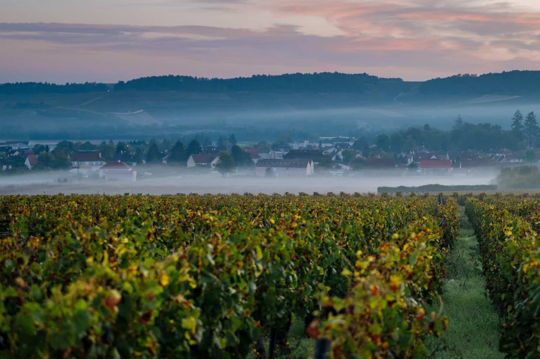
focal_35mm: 83
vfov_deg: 16.4
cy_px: 115
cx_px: 355
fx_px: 1244
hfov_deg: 24.4
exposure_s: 1/160
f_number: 2.8
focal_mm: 55
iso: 400
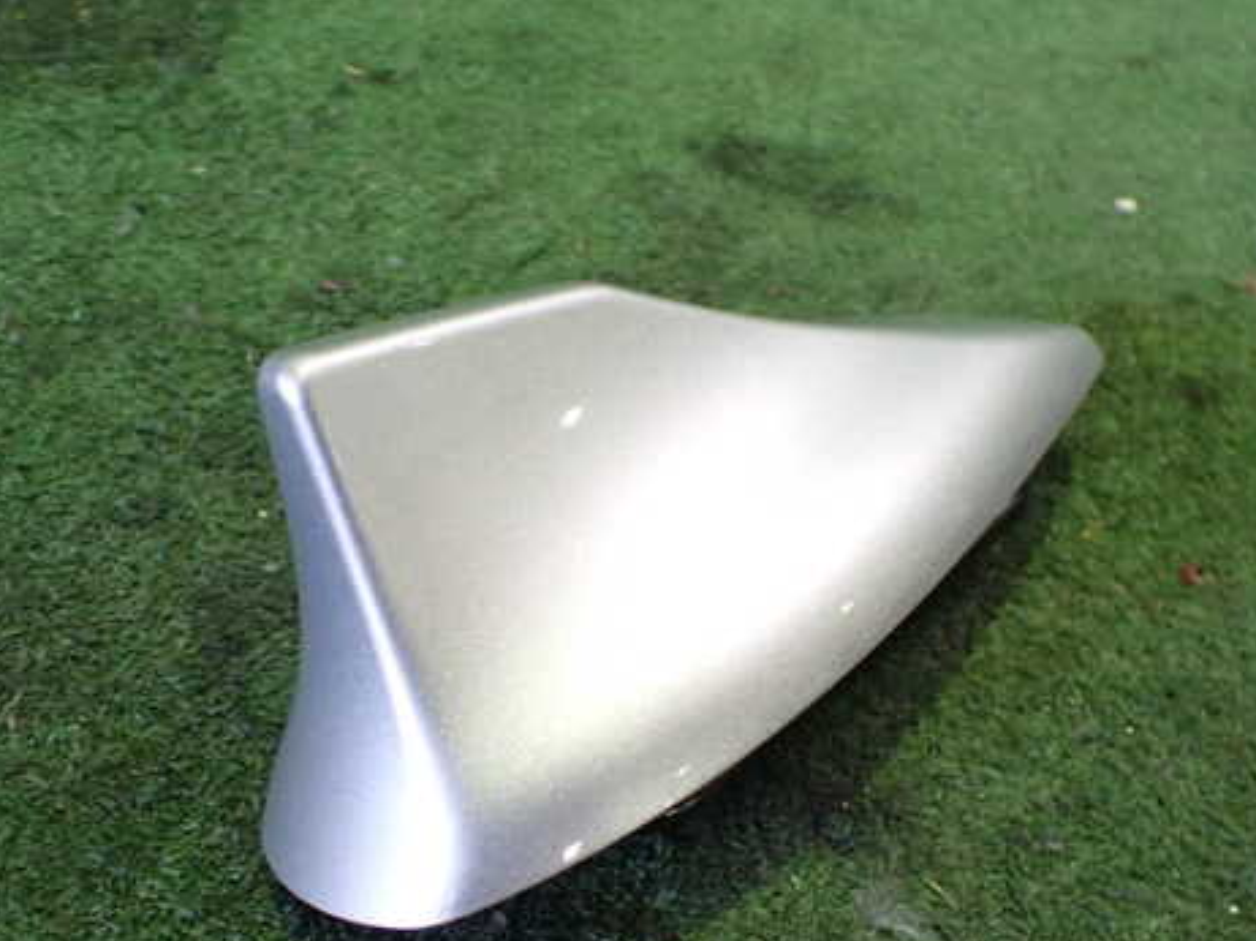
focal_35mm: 39
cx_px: 669
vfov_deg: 36.7
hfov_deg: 47.9
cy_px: 544
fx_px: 1414
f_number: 2.3
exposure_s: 1/60
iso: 800
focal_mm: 5.4
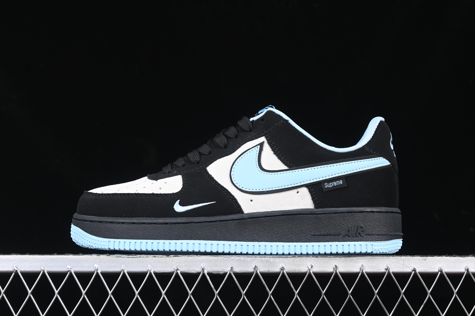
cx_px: 238
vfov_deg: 18.2
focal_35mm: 75
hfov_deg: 27.0
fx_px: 990
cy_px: 158
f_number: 6.3
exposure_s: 1/50
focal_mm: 50
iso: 160
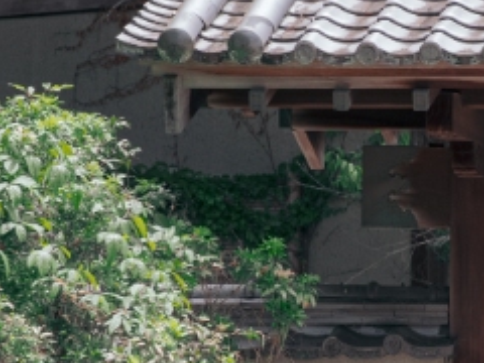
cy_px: 473
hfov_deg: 3.6
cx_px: 1446
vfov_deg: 2.7
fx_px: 7606
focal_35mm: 544
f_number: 5.6
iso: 200
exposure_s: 1/250
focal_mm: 110
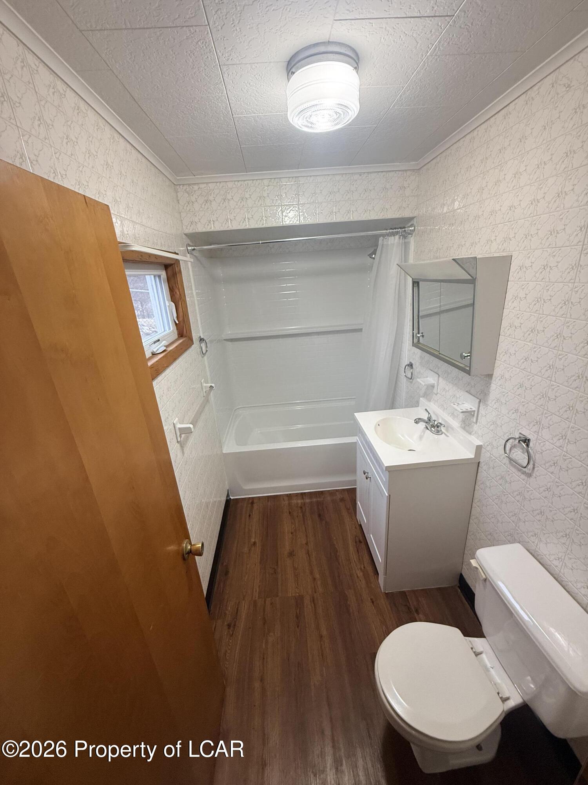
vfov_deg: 102.1
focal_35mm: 14
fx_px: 317
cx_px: 294
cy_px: 392
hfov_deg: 85.7
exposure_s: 1/120
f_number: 2.2
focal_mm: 2.22
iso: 250
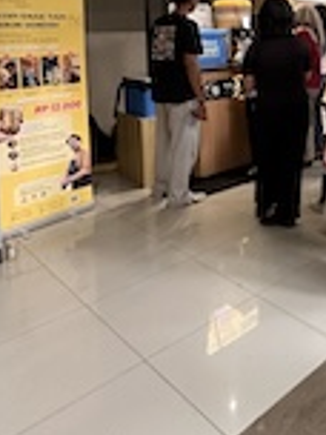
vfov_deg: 46.3
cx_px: 352
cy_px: 62
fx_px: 465
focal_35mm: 37
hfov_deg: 34.0
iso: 320
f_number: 2.2
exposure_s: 1/100
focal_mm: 2.22
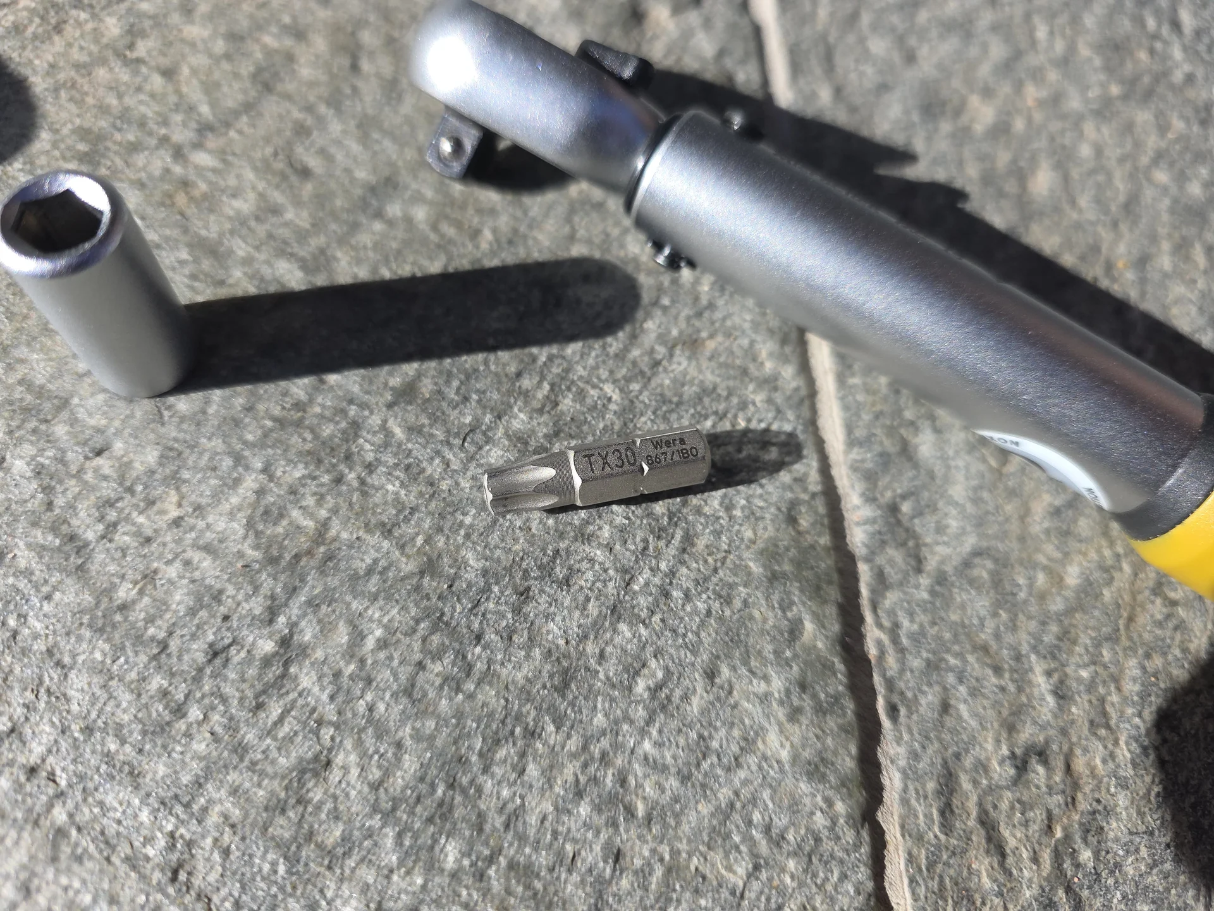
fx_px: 807
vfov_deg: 58.9
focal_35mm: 23
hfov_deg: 73.9
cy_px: 456
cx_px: 607
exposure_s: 1/3067
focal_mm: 6.3
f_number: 1.7
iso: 80
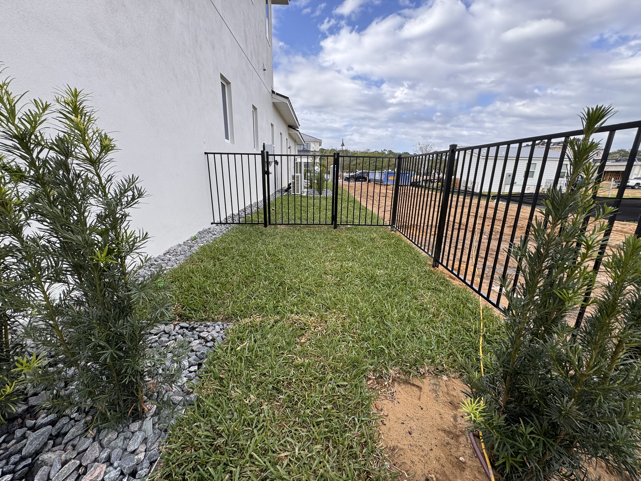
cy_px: 240
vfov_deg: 85.7
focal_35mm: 14
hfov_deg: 102.1
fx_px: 259
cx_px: 320
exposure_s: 1/464
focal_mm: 2.22
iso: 40
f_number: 2.2
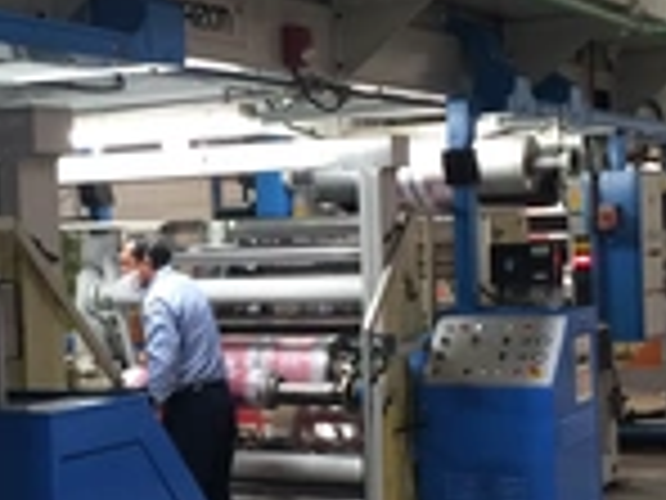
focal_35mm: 81
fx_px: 1558
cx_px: 248
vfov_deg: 18.2
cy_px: 261
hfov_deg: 24.1
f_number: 2.2
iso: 160
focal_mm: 4.12
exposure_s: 1/30
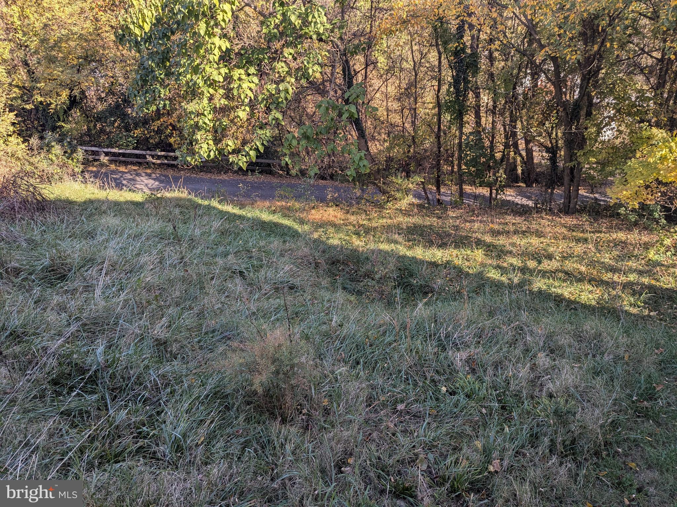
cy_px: 254
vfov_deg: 56.8
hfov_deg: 71.6
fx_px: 469
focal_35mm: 24
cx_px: 338
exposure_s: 1/382
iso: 41
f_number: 1.85
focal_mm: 6.81
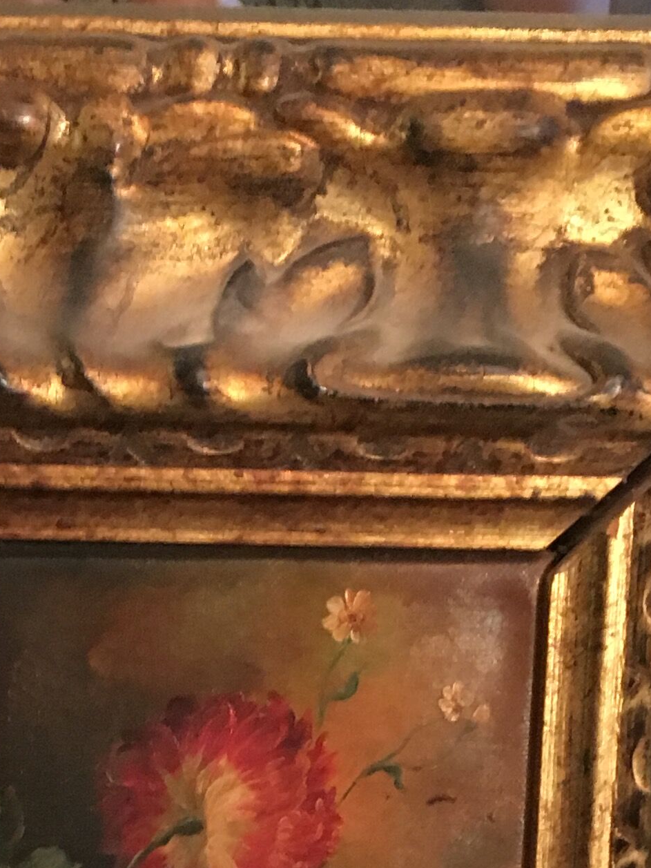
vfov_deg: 19.4
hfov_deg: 15.8
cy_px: 1135
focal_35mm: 93
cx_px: 117
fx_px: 2332
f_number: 2.2
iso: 400
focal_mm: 4.15
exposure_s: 1/17
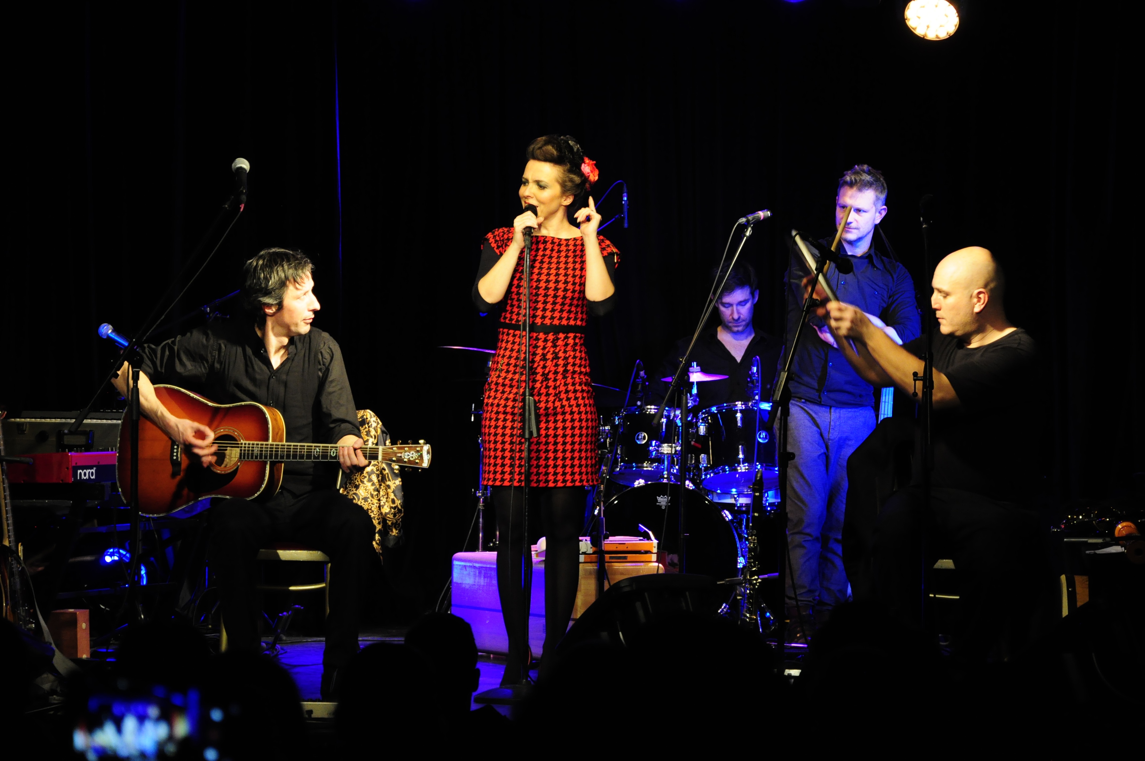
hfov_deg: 15.2
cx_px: 572
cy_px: 380
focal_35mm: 135
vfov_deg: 10.1
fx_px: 4288
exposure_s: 1/80
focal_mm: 90
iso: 1600
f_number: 7.1
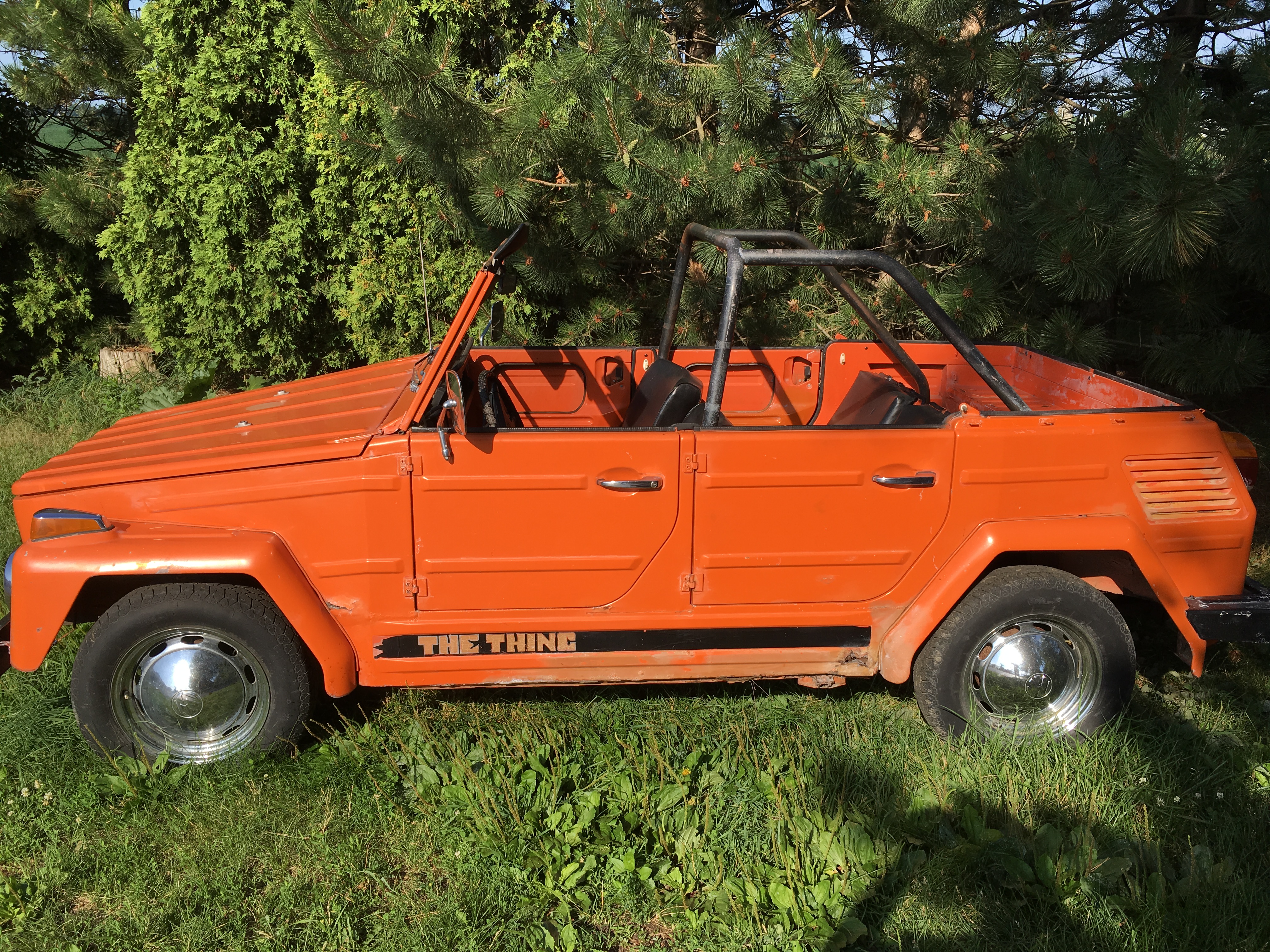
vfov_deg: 48.2
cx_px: 635
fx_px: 1064
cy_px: 476
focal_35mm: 29
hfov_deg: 61.7
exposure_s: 1/1166
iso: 25
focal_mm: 4.15
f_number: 2.2
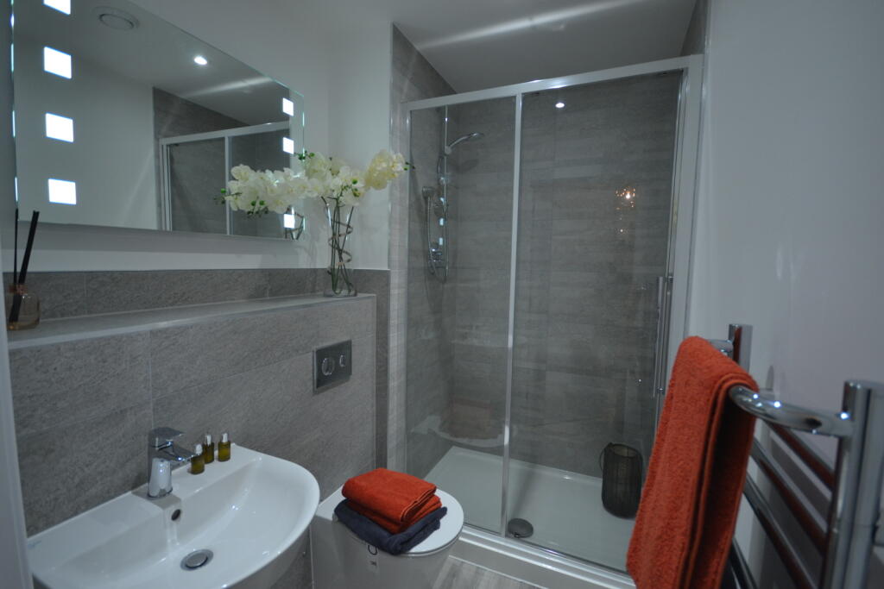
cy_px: 294
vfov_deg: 77.3
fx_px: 368
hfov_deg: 100.4
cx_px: 442
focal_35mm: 15
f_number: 4
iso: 640
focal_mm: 10
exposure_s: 1/60
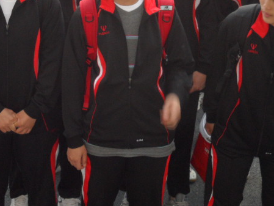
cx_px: 52
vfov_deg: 13.0
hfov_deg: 17.1
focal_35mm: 114
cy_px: 56
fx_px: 903
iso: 200
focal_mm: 9.3
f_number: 4.7
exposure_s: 1/45
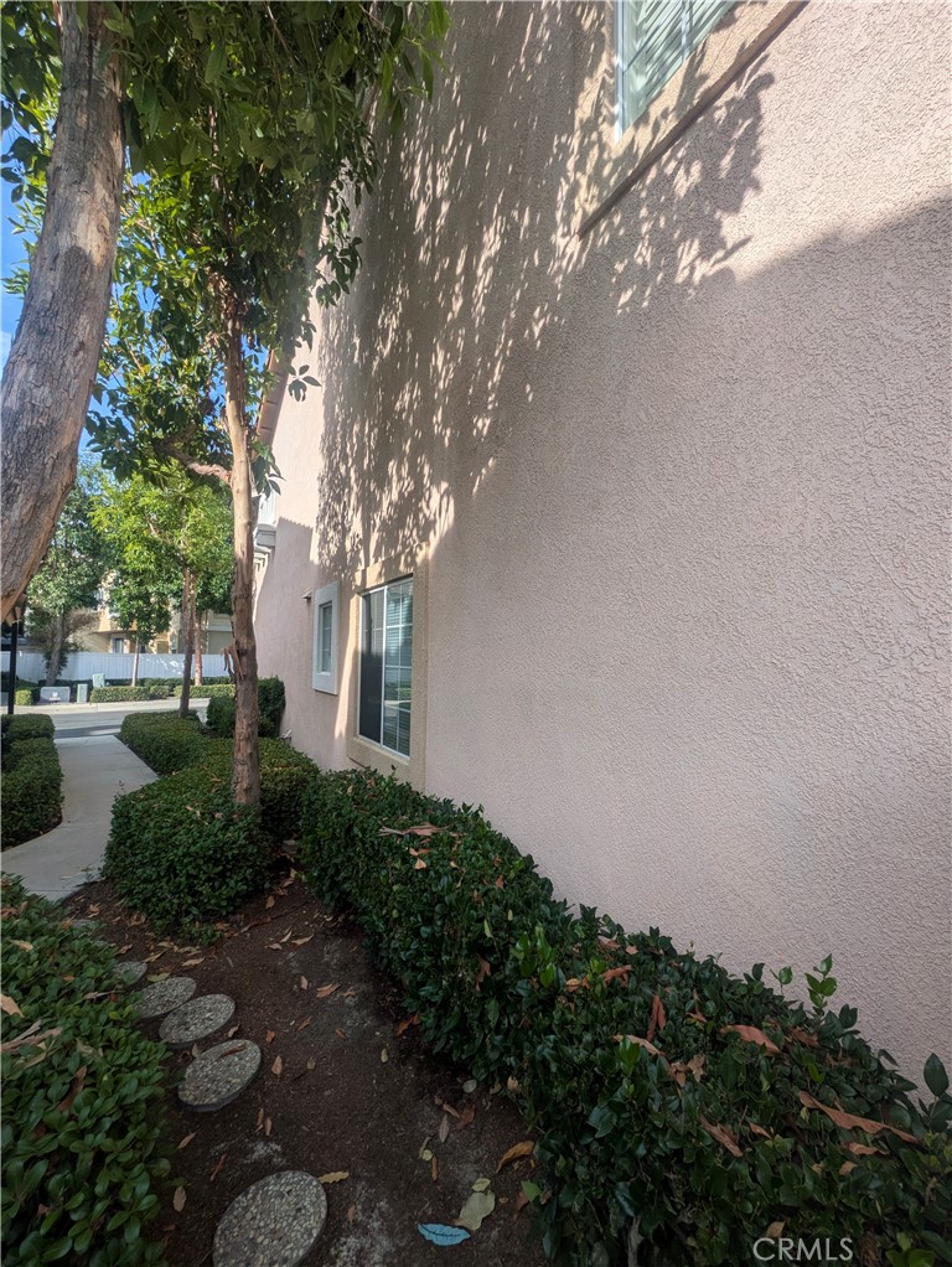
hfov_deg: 85.7
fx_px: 513
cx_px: 476
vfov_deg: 102.0
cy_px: 634
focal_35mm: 14
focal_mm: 1.83
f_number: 2.2
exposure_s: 1/1319
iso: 49
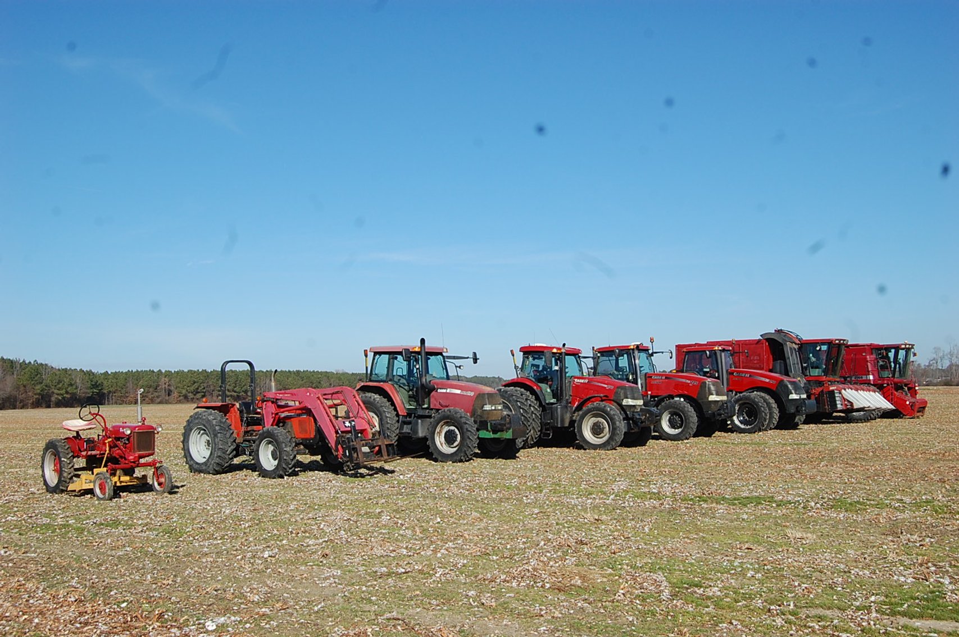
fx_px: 958
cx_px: 480
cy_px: 318
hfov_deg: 53.2
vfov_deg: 36.8
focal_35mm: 36
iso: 200
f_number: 10
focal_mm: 24
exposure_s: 1/400
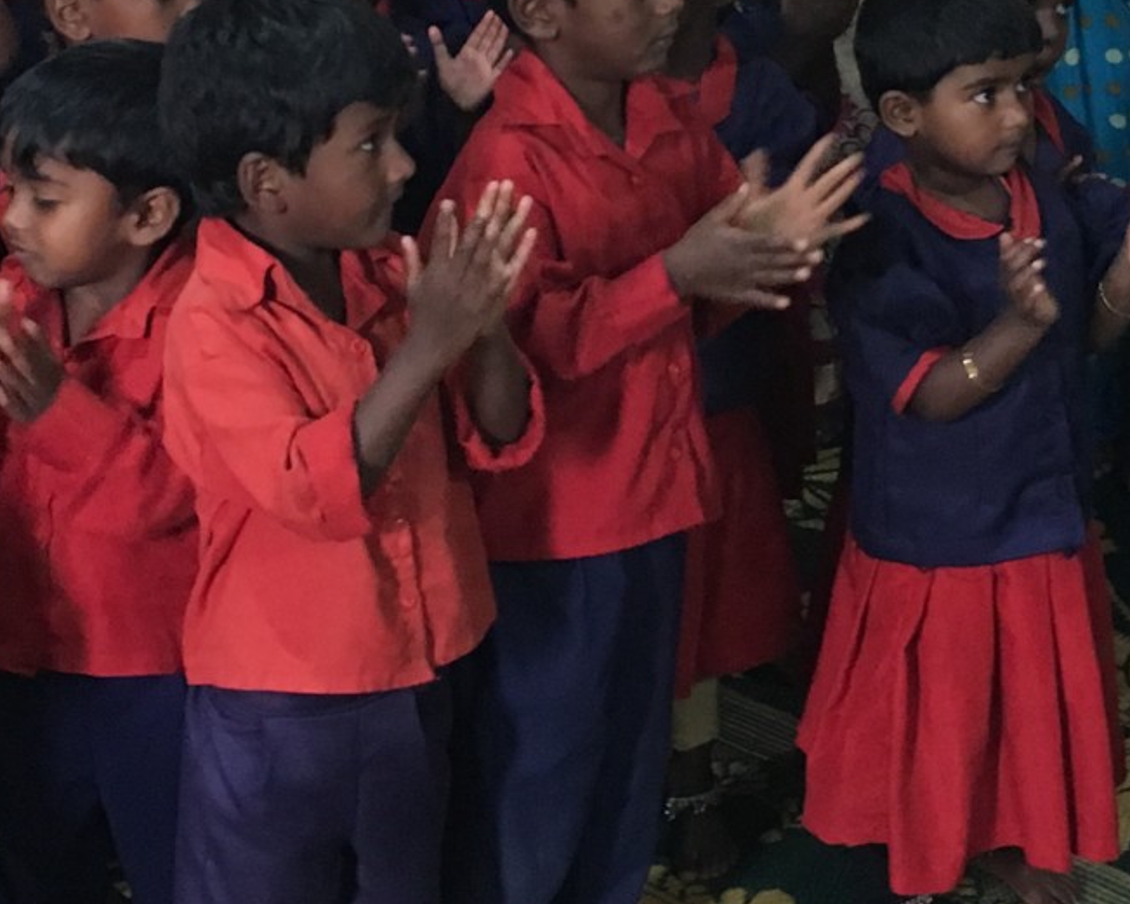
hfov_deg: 21.5
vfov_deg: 16.9
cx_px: 675
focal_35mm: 89
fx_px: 2977
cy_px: 33
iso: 250
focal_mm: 4.15
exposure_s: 1/33
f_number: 2.2
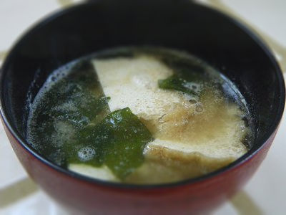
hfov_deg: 44.8
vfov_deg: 34.3
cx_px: 143
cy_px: 108
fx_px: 347
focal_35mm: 42
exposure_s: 1/30
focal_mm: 7.5
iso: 800
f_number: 4.2
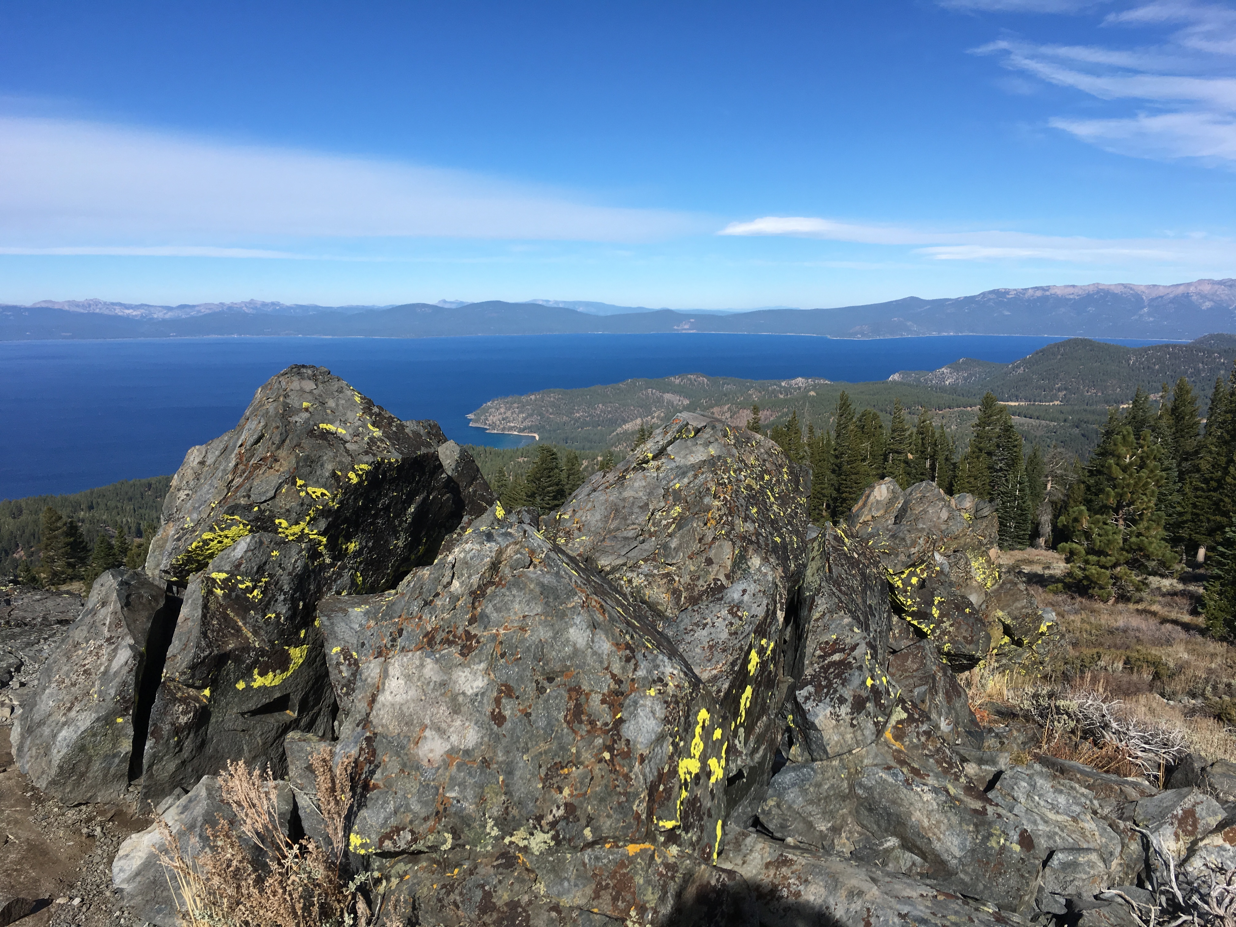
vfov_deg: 48.2
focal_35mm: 29
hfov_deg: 61.7
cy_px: 464
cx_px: 618
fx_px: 1035
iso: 25
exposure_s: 1/1972
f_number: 2.2
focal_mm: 4.15
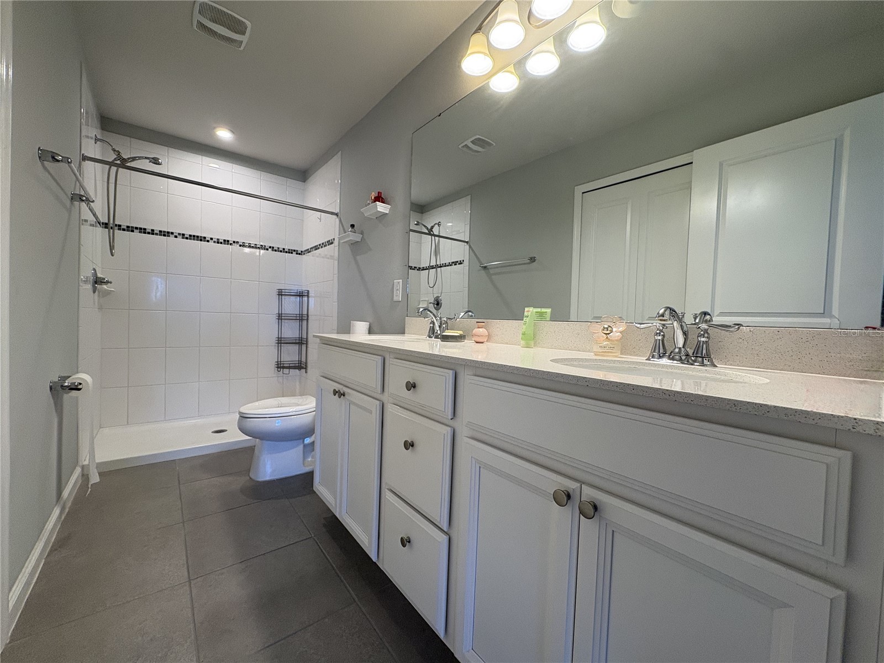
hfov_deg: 102.1
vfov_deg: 85.7
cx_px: 442
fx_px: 358
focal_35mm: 14
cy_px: 332
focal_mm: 2.22
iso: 125
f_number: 2.2
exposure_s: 1/120
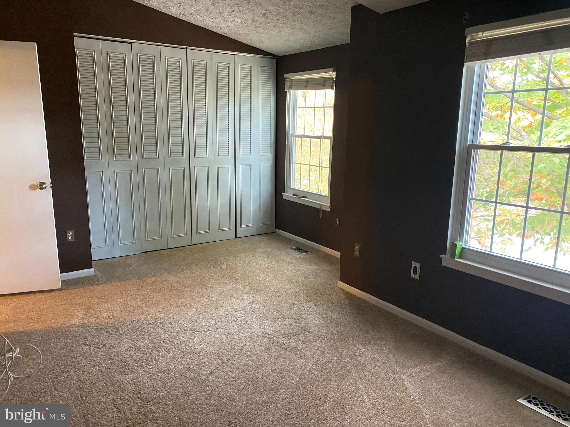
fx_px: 428
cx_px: 285
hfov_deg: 67.3
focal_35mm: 26
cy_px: 214
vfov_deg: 53.1
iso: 500
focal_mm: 4.25
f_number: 1.8
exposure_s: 1/40
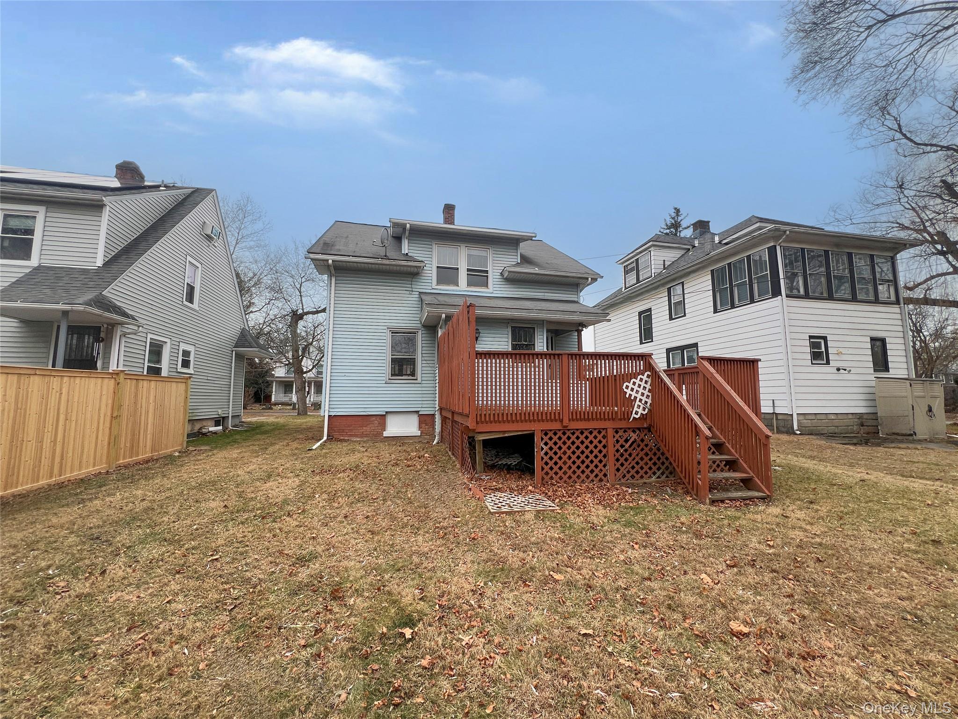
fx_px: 360
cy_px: 360
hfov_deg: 106.2
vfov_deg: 89.9
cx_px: 479
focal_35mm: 13
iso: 32
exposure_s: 1/126
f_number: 1.8
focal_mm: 1.57
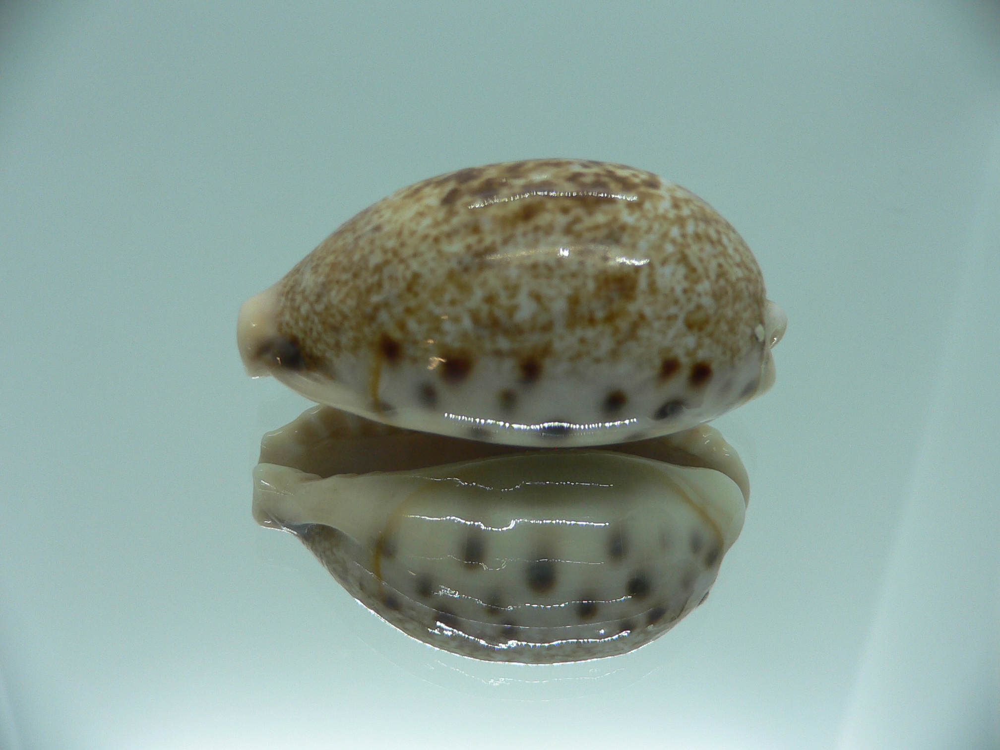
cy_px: 375
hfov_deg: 52.6
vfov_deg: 40.7
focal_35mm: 35
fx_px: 1011
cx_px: 500
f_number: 2.8
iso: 80
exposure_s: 1/60
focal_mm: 4.6
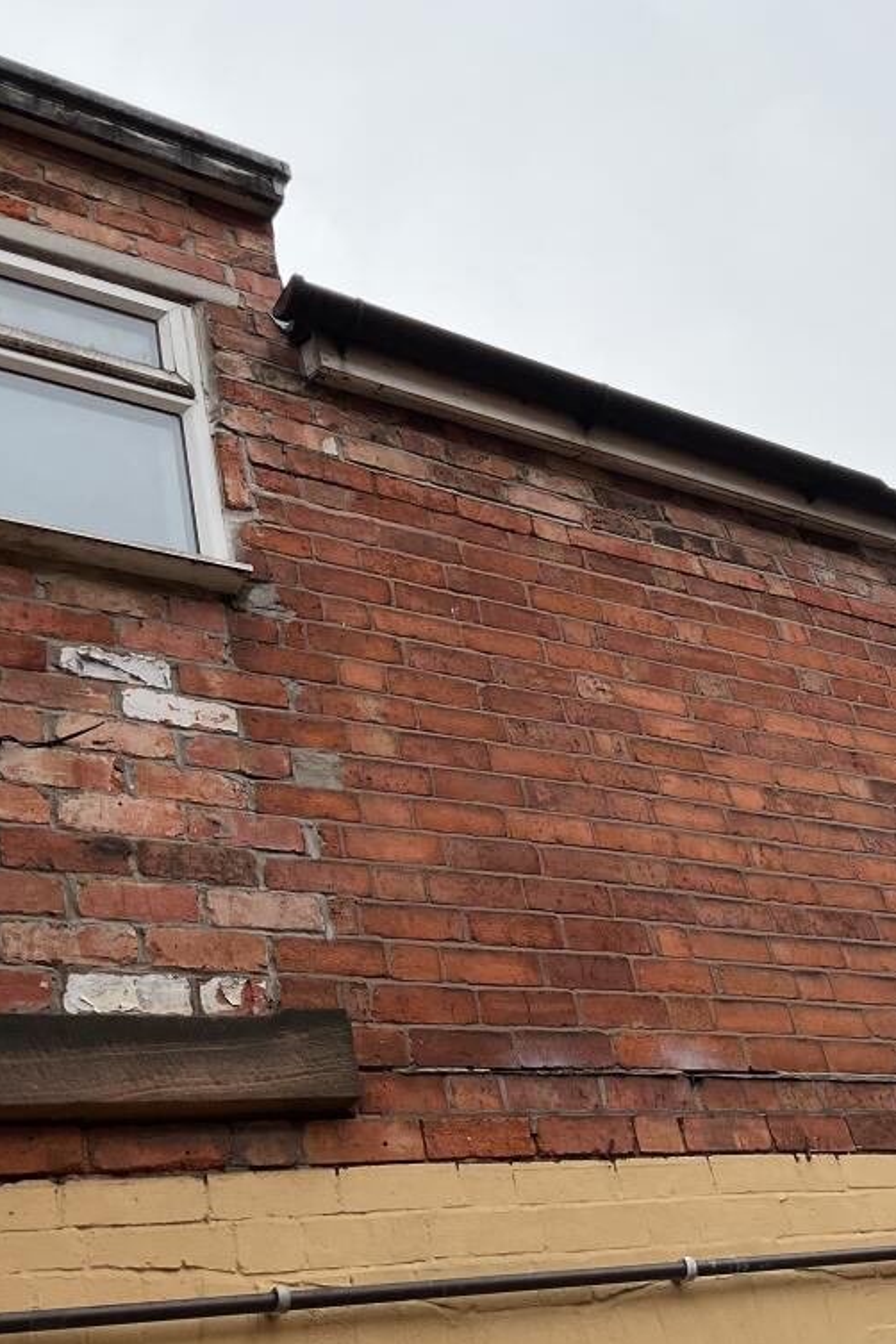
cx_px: 594
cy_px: 680
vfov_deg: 47.4
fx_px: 1531
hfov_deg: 32.4
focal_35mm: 41
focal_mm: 3
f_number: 1.8
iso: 16
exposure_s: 1/509
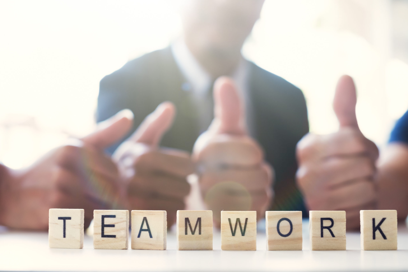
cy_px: 136
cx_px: 204
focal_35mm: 53
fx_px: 601
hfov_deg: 37.5
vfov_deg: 25.5
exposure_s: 1/60
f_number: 3.6
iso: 500
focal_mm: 35
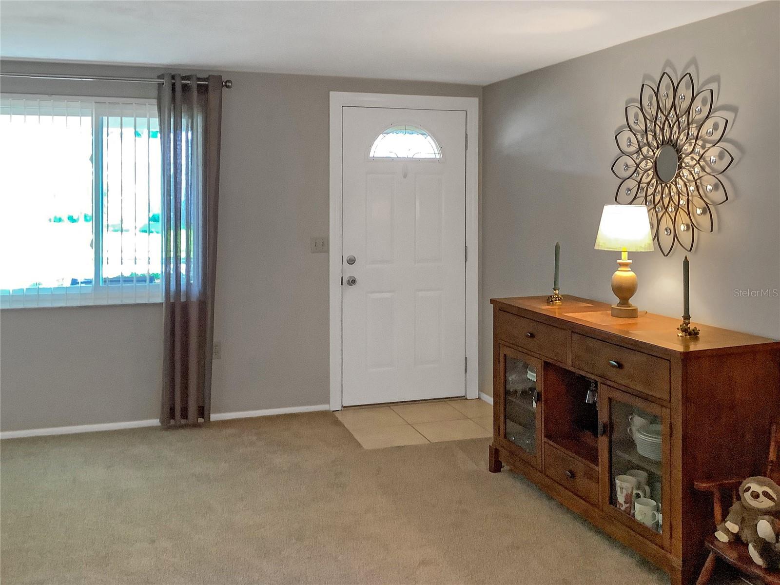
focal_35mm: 31
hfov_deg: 58.4
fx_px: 699
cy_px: 292
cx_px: 390
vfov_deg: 45.4
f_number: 2.4
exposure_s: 1/60
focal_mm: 3.3
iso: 400
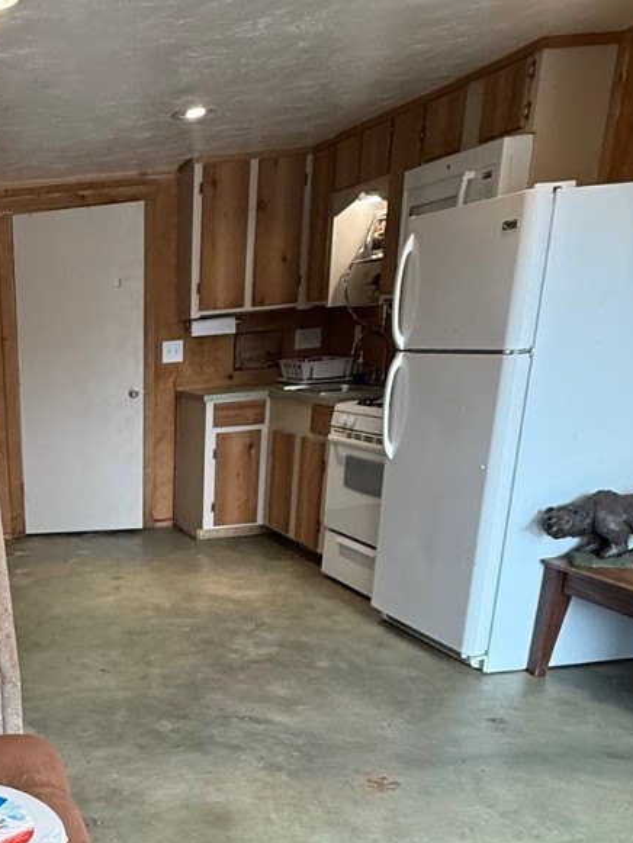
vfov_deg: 46.9
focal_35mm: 37
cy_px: 696
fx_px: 902
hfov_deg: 33.6
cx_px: -67
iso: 250
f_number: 2.2
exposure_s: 1/120
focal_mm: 2.22
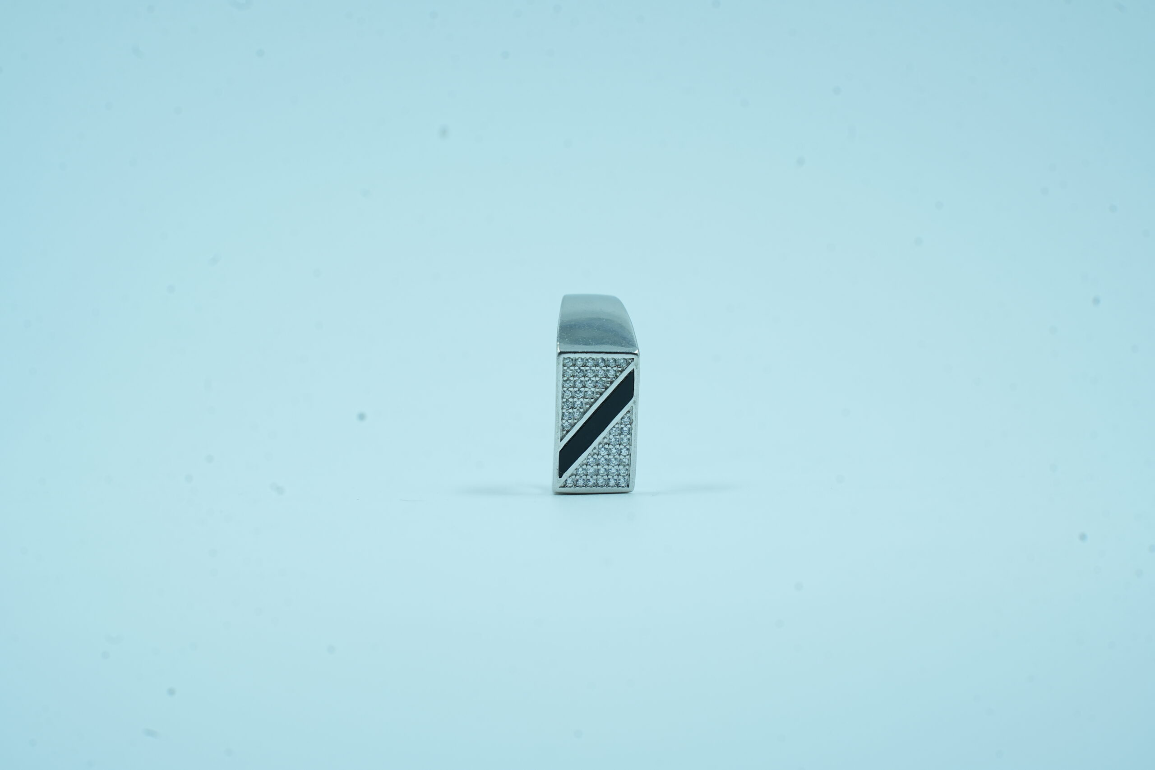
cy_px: 385
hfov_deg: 19.5
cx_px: 578
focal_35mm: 105
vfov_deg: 13.0
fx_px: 3369
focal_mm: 105
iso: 400
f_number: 11
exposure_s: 1/125
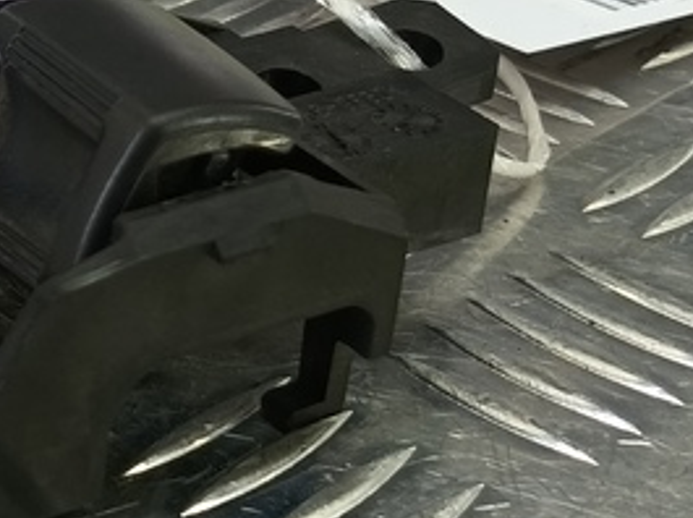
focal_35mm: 89
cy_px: 207
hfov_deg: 20.7
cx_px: -128
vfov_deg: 16.5
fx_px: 1779
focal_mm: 4.11
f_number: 1.6
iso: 119
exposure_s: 1/50
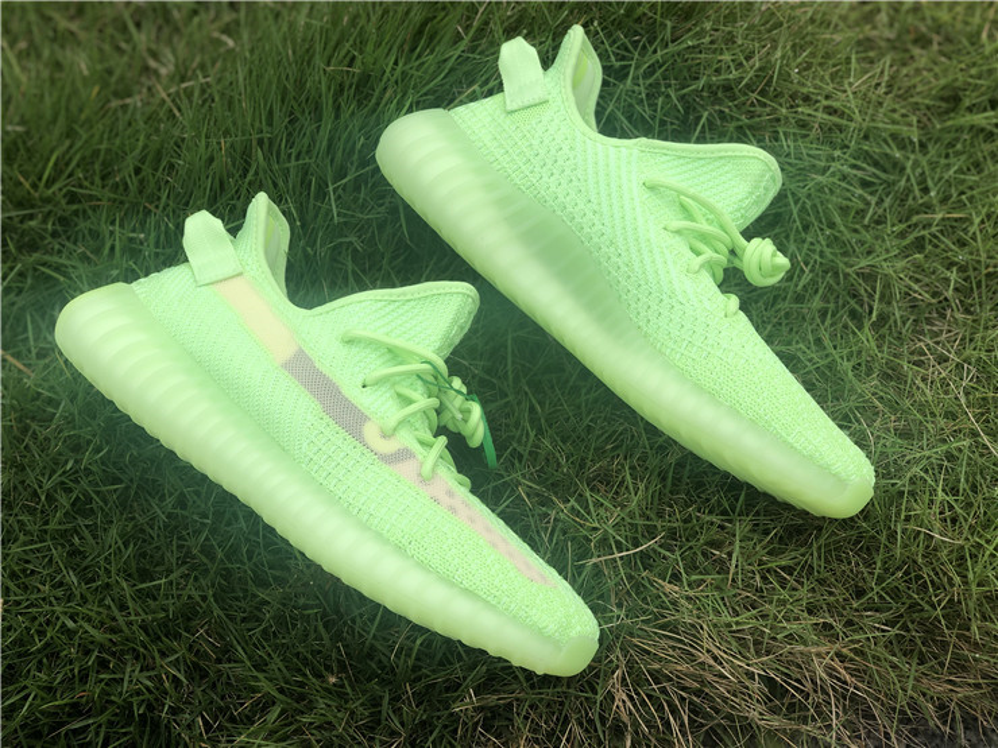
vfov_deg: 28.0
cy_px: 374
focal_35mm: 52
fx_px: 1499
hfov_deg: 36.8
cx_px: 499
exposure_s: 1/120
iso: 16
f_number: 2.4
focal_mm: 6
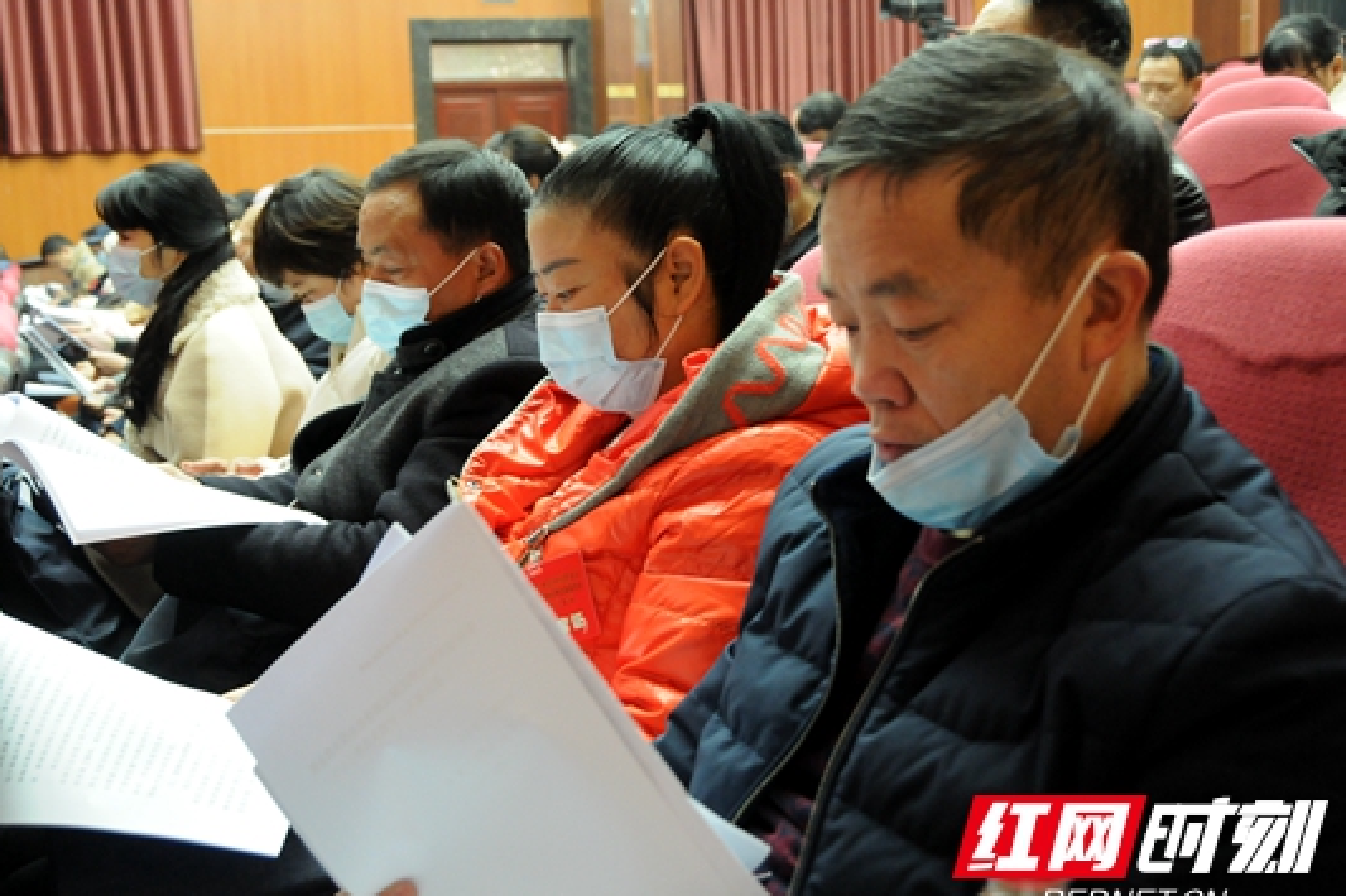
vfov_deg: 29.5
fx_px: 1703
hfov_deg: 43.1
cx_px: 659
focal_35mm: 46
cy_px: 430
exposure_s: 1/30
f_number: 4.5
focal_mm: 27
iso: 1600
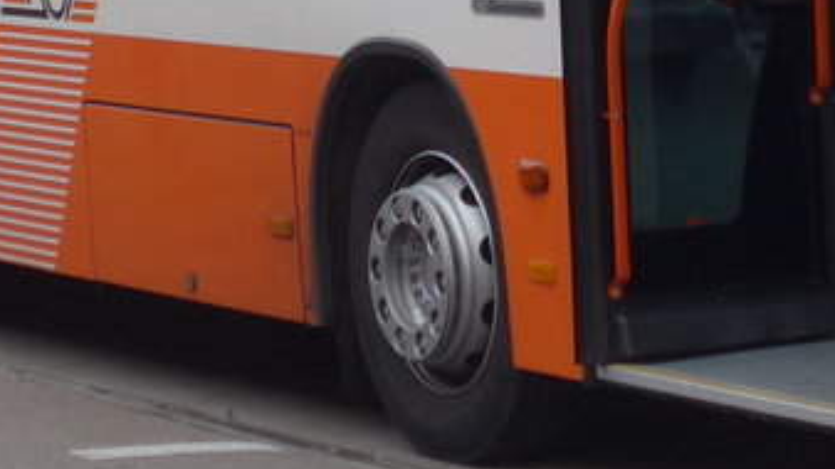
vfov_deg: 5.0
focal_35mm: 240
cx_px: 707
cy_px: -343
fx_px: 5313
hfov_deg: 9.0
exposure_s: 1/80
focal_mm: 12.7
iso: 80
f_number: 3.7
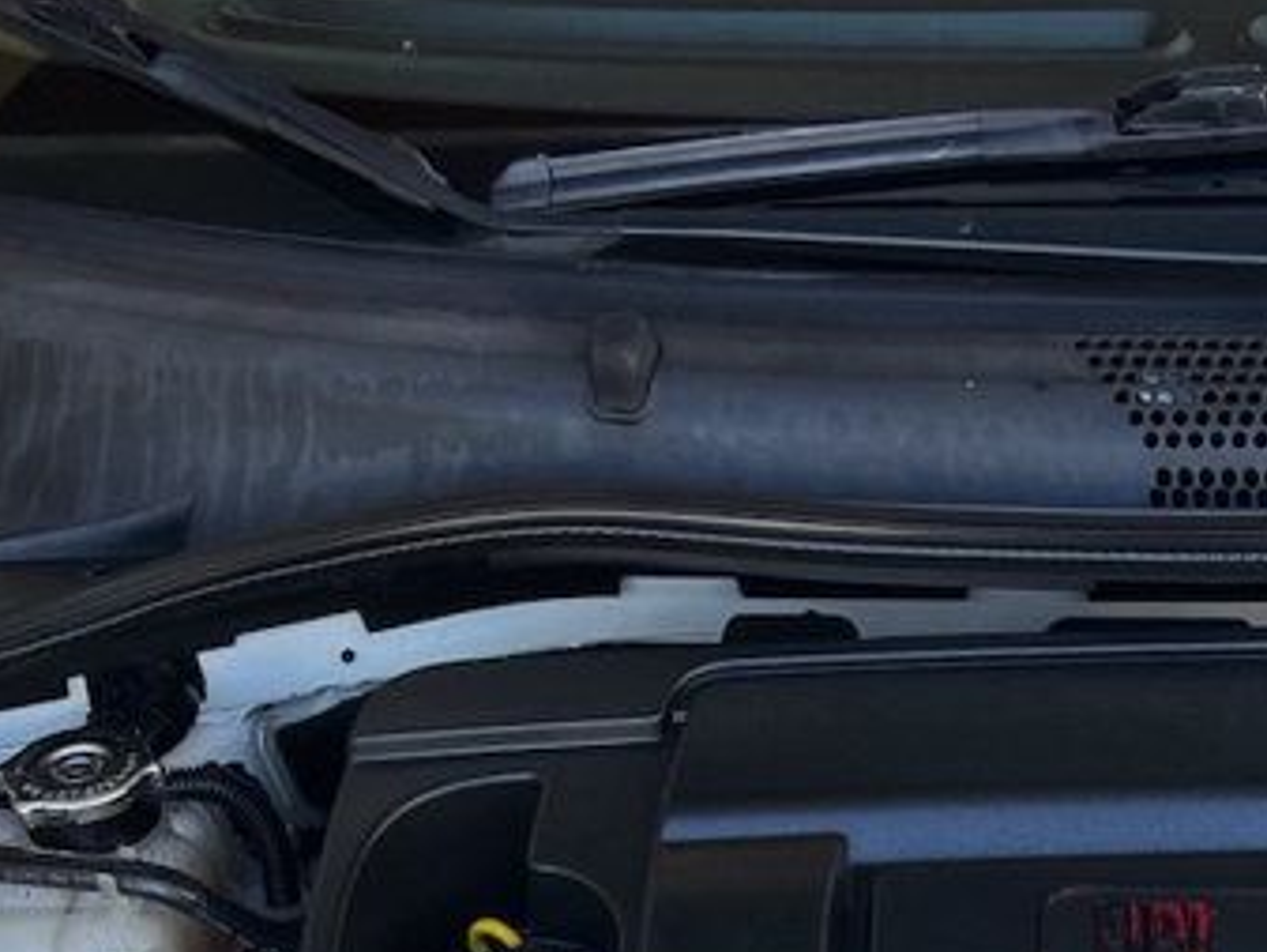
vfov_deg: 16.9
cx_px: 1229
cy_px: 1426
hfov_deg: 23.8
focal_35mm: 79
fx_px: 2893
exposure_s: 1/523
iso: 50
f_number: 1.5
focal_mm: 5.7
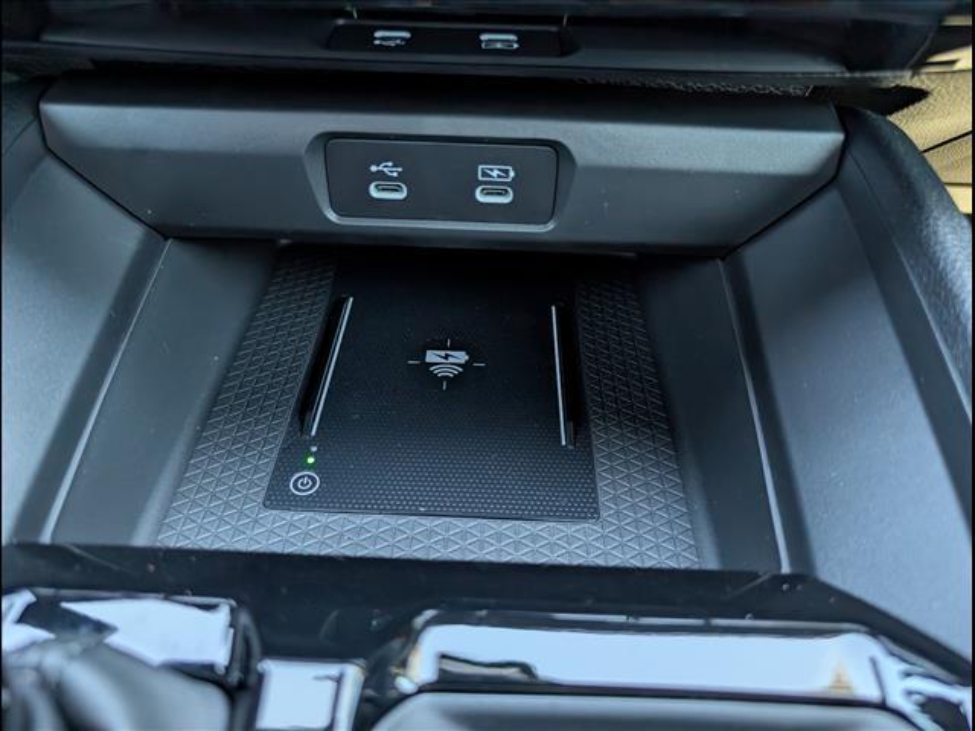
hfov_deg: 71.6
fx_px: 676
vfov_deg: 56.8
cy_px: 366
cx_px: 488
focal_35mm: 24
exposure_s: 1/71.4
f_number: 1.68
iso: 351
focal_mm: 6.9
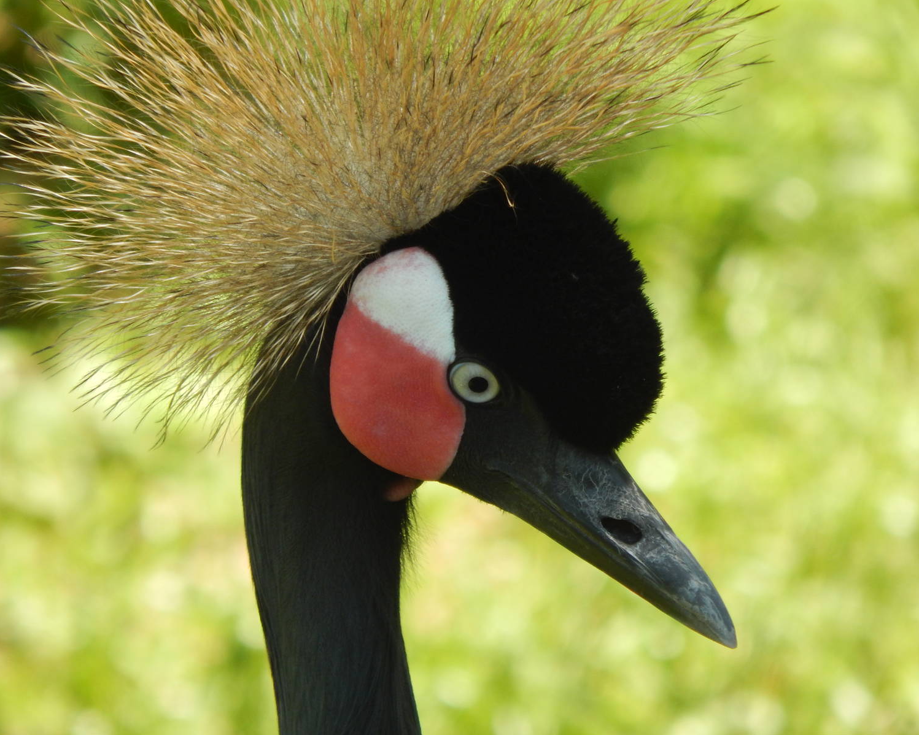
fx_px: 19150
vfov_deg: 2.2
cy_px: 368
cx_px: 449
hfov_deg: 2.7
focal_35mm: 704
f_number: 5.8
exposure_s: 1/125
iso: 180
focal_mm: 120
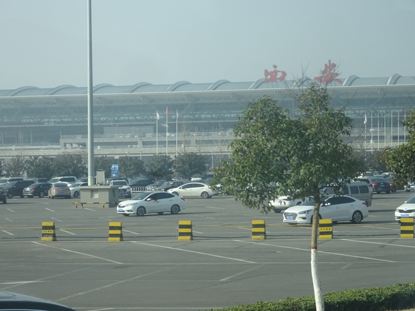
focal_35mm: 114
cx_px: 204
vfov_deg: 13.0
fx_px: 1367
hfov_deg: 17.3
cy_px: 158
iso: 160
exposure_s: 1/400
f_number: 5.6
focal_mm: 19.1
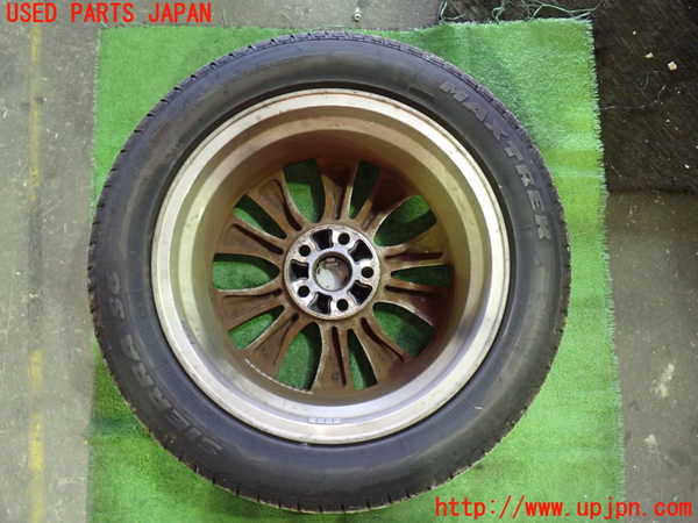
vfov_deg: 46.8
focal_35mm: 30
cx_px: 349
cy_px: 262
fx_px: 605
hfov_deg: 60.0
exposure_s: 1/30
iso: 800
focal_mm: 5.4
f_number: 2.3
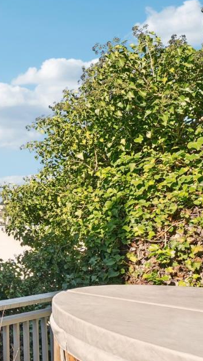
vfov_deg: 56.0
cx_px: -146
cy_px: 224
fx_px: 335
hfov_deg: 22.6
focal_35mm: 35
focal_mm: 14
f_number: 8
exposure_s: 1/200
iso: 400
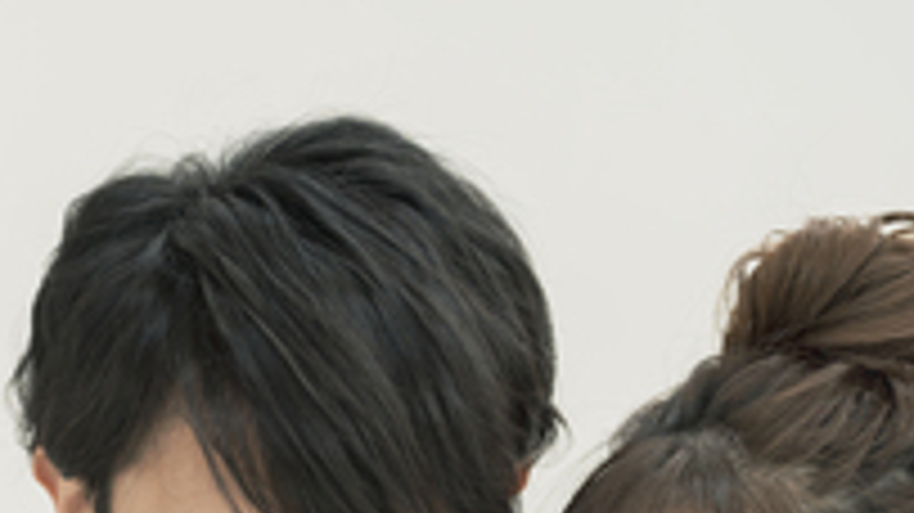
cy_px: 936
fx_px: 3997
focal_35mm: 165
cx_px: 266
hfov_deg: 13.0
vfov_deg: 7.1
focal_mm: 50
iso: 160
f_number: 2.5
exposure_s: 1/200
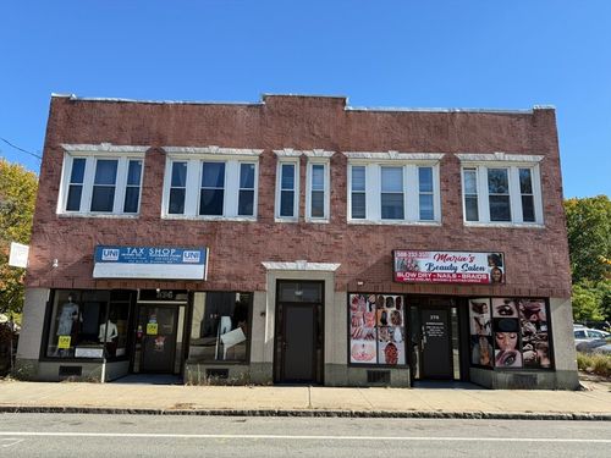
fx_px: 424
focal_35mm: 24
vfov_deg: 56.8
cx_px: 306
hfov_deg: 71.6
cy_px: 229
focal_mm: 6.76
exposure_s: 1/1949
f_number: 1.78
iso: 80
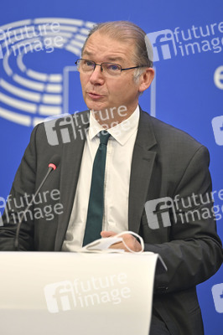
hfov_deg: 7.4
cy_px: 168
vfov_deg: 11.1
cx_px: 112
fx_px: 1722
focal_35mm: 185
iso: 640
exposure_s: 1/160
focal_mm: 185
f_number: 2.8
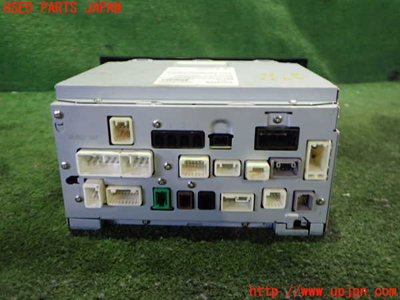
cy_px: 150
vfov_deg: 46.8
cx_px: 200
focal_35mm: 30
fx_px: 347
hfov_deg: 60.0
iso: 640
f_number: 2.3
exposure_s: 1/30
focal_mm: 5.4
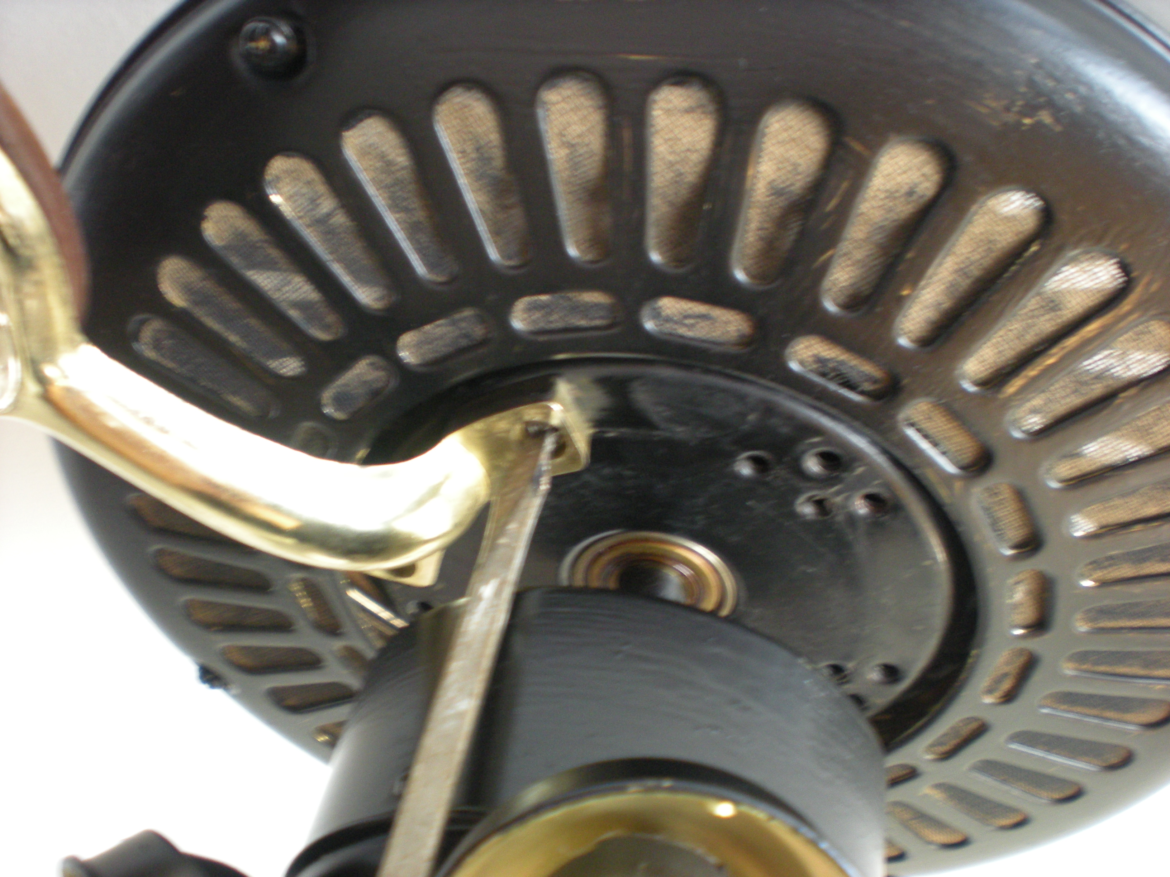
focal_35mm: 38
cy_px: 438
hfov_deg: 49.0
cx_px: 585
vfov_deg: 37.7
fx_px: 1284
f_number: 3.1
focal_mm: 6.3
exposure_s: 1/8
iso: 220
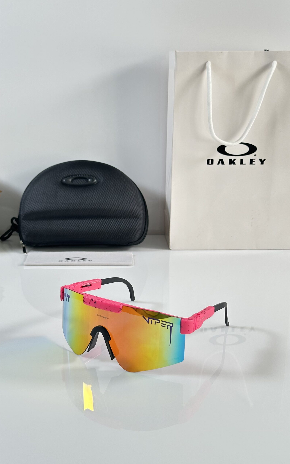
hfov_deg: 25.3
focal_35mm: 51
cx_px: 120
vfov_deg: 39.6
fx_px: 645
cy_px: 232
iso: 64
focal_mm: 6.86
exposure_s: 1/100
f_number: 1.78
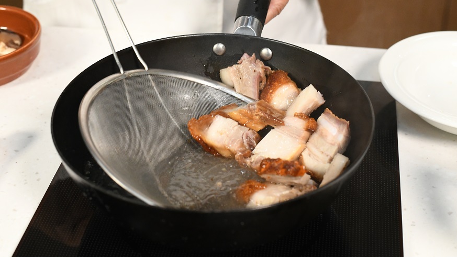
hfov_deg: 34.9
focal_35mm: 60
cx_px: 236
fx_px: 727
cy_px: 104
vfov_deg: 20.0
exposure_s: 1/250
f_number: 6.3
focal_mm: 50
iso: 5000
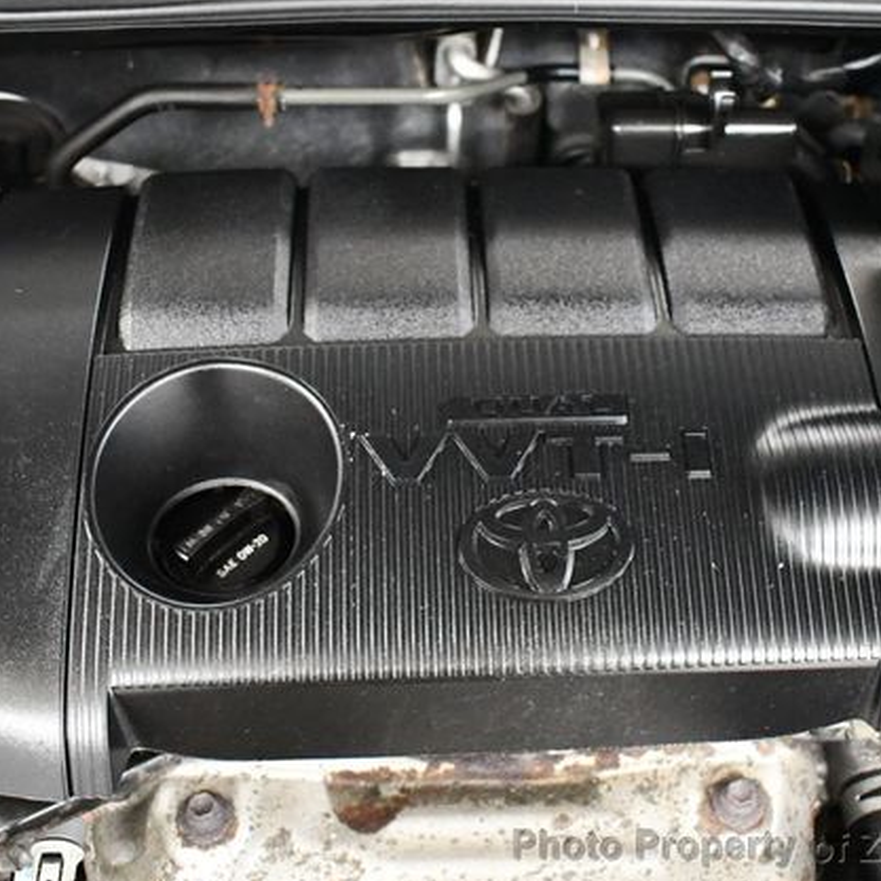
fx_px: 1353
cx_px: 488
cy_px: 435
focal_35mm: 47
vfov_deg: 36.1
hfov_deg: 36.0
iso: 6400
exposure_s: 1/60
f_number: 3.5
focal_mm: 18
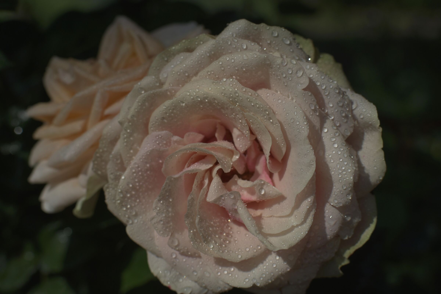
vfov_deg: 25.8
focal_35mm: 52
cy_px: 147
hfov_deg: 37.8
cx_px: 220
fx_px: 643
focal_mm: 35
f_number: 5.6
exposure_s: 1/4000
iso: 100
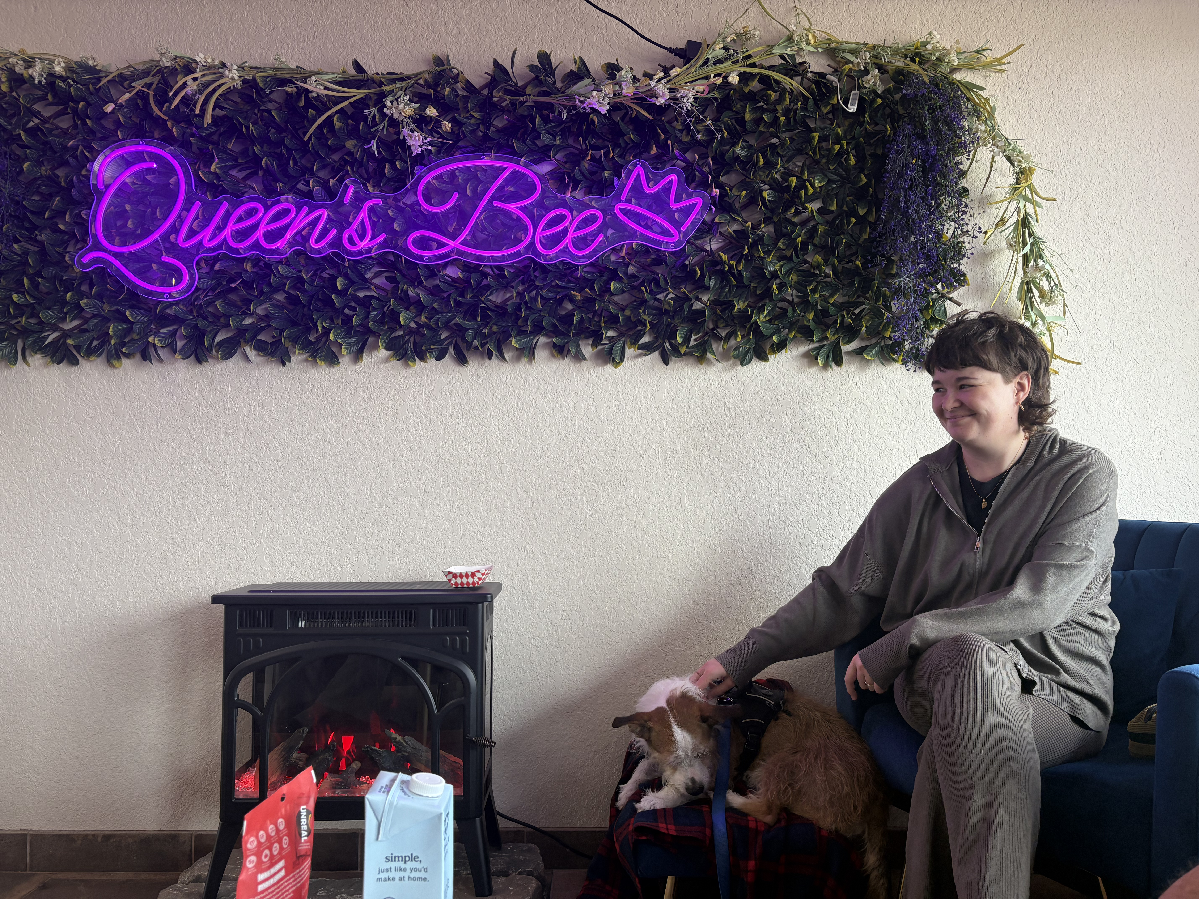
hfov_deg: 67.3
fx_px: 901
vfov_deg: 53.1
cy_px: 450
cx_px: 600
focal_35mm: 26
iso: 80
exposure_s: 1/120
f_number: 1.6
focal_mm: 5.96
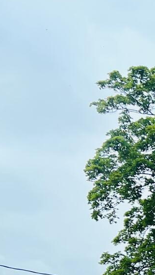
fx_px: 737
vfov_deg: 18.4
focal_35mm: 101
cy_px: 429
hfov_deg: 10.4
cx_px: 366
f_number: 1.5
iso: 50
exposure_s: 1/2841
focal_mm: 5.7
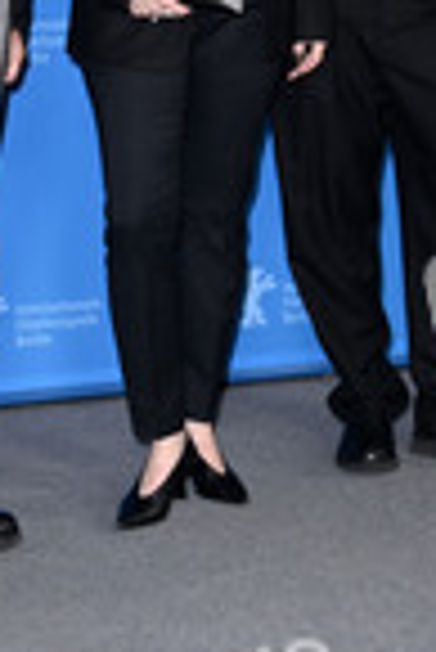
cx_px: 247
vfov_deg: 16.7
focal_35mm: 121
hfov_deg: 11.4
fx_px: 2193
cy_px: 72
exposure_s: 1/250
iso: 1250
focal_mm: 44
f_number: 5.6
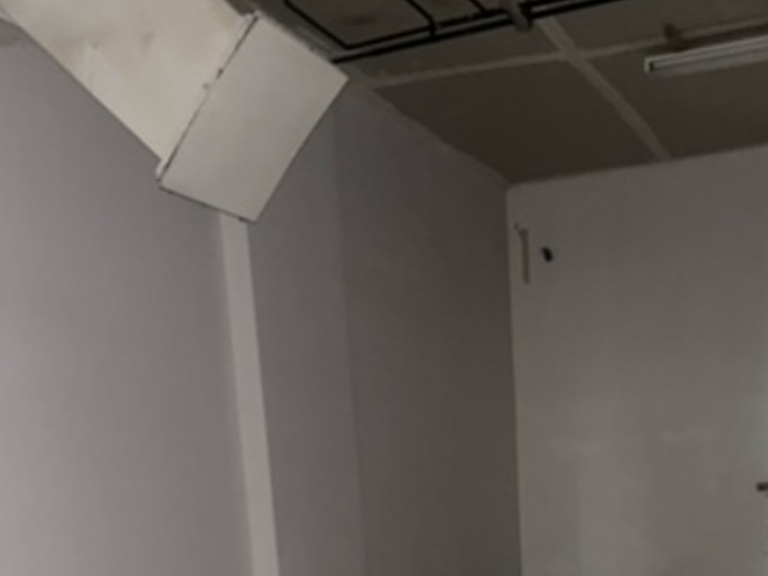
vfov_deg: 35.2
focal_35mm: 40
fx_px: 887
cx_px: 486
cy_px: 426
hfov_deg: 46.3
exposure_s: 1/4
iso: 320
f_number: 1.5
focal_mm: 5.7
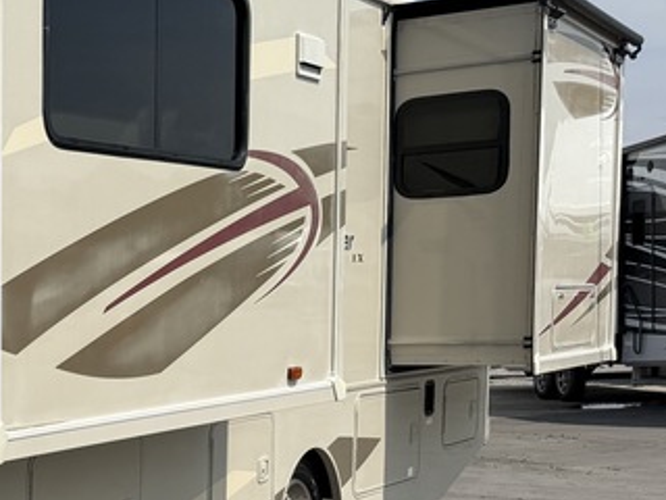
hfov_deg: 21.9
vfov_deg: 19.2
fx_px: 1443
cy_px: 465
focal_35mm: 75
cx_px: -310
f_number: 1.78
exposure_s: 1/8130
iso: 80
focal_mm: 6.76
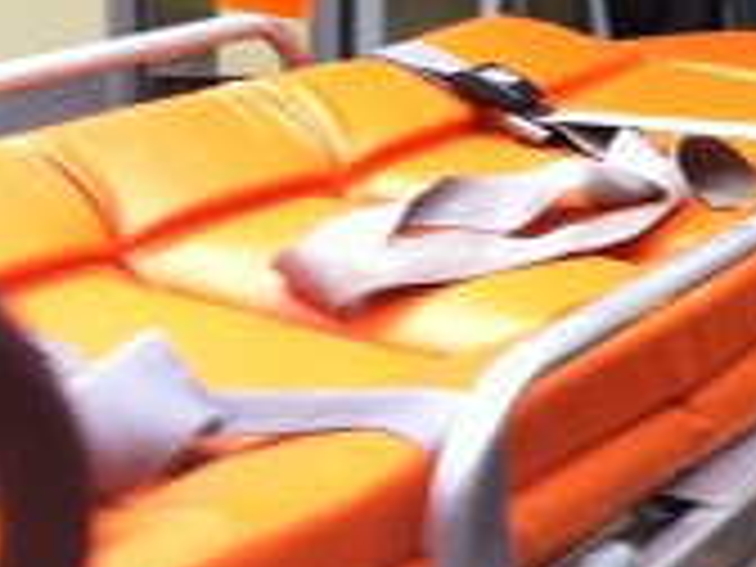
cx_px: 972
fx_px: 2271
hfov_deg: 17.7
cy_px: 101
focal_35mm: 104
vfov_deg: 14.1
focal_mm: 3.85
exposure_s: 1/30
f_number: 2.8
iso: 80
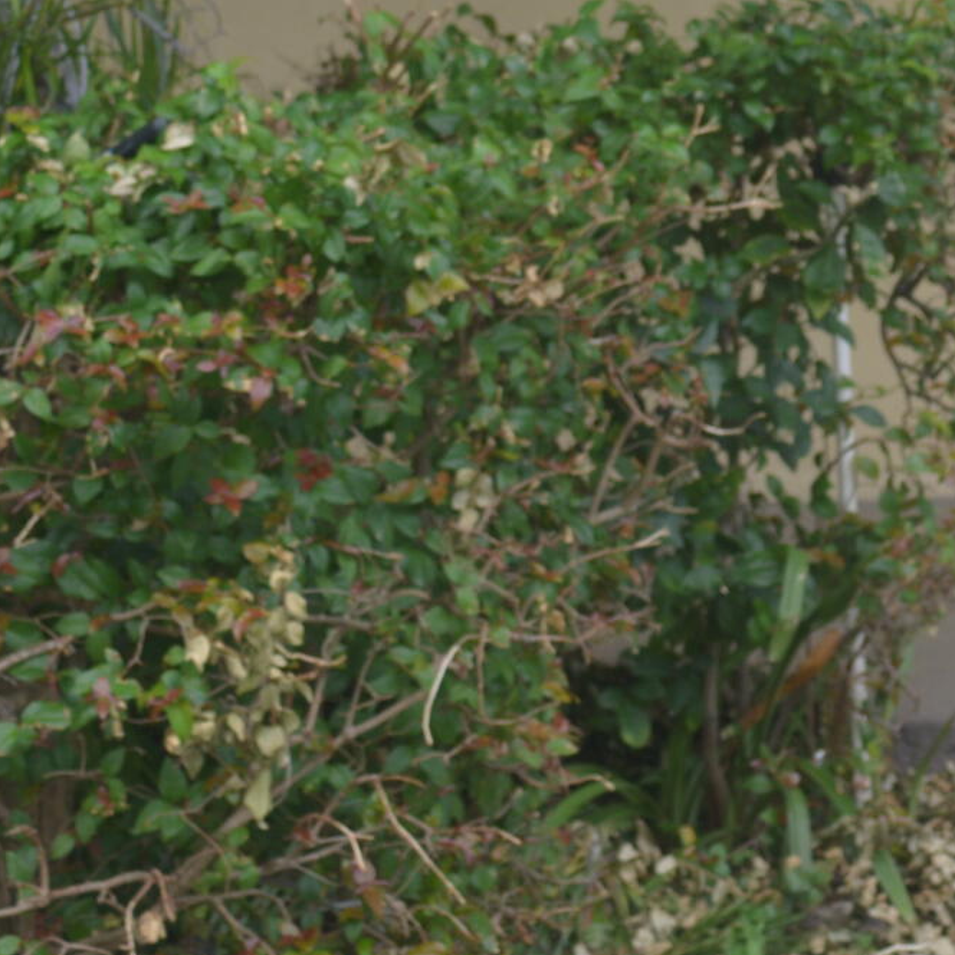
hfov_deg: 12.3
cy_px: 52
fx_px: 4307
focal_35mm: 138
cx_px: 1162
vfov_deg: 12.5
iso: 100
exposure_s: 1/250
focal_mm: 24
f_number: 4
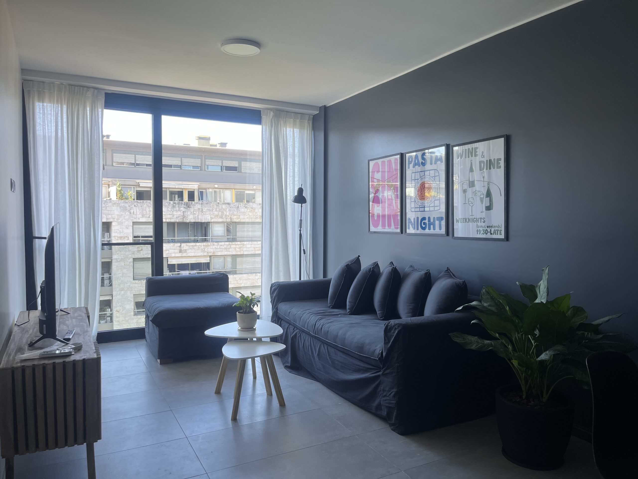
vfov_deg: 53.1
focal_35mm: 26
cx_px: 319
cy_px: 240
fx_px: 479
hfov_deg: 67.3
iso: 64
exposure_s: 1/121
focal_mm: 5.1
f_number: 1.6
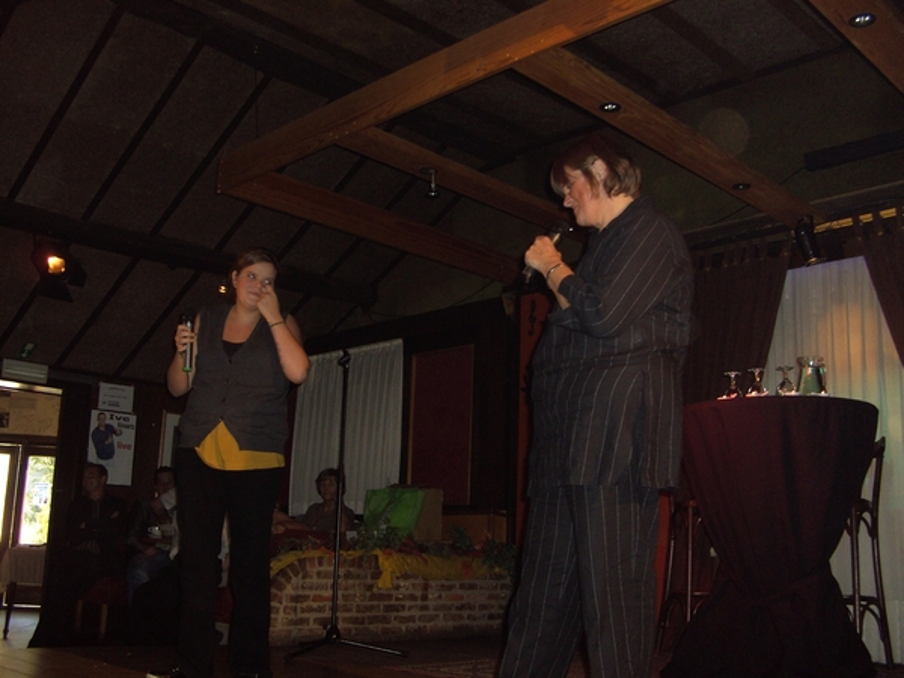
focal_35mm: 37
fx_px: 966
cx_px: 452
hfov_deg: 50.1
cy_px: 339
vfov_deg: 38.7
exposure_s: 1/50
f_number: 2.8
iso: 100
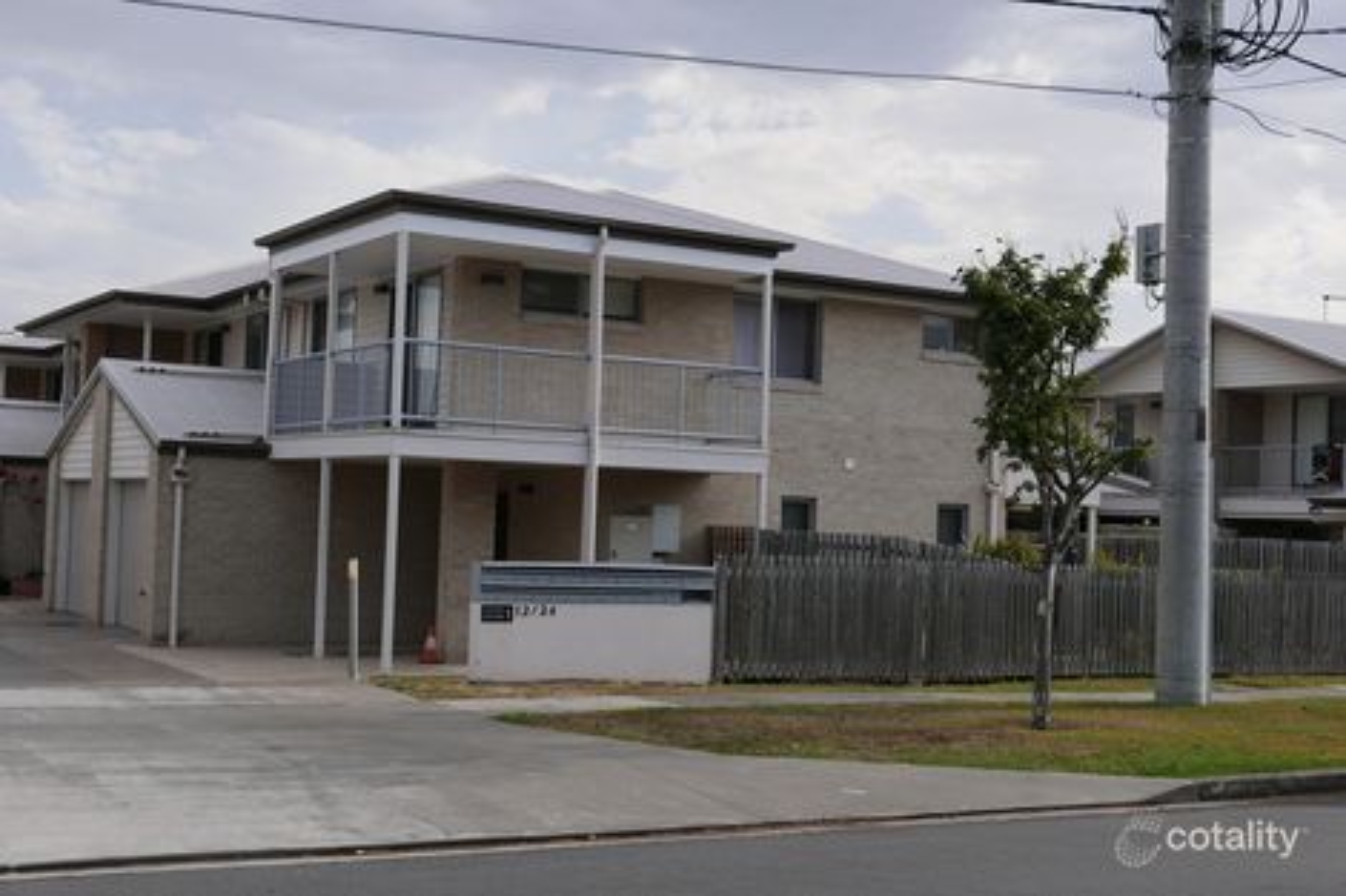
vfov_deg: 27.5
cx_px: 673
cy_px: 448
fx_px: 1831
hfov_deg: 40.4
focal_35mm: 49
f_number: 5.6
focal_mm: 22
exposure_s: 1/640
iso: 200
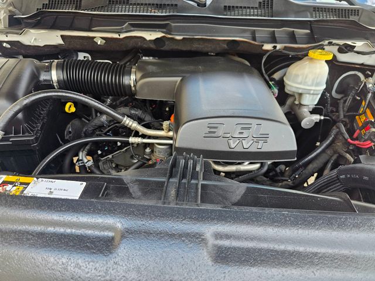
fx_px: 249
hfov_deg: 73.9
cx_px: 188
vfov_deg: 58.9
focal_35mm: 23
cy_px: 140
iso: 80
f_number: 1.7
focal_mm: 6.3
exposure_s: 1/207
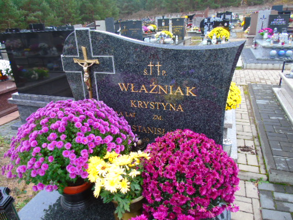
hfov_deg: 69.4
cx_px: 146
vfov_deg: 54.9
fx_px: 212
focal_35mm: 25
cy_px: 110
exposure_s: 1/30
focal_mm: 4.4
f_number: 3.4
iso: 80
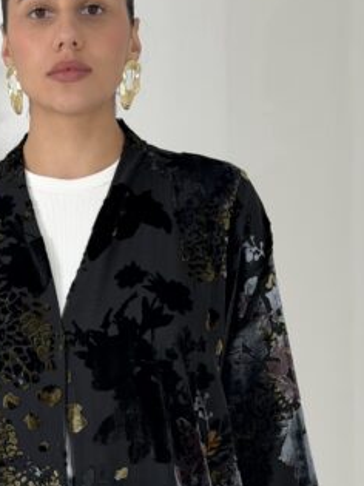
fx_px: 1712
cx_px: 71
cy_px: 471
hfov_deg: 12.1
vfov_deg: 15.9
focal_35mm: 122
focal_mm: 6.76
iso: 64
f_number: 1.78
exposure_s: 1/420
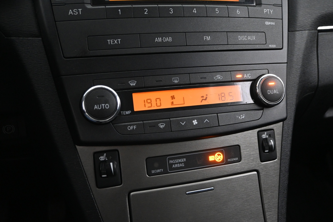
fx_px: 298
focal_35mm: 32
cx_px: 166
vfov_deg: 40.8
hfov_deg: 58.3
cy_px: 111
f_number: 4
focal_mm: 21.5
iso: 3200
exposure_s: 1/20
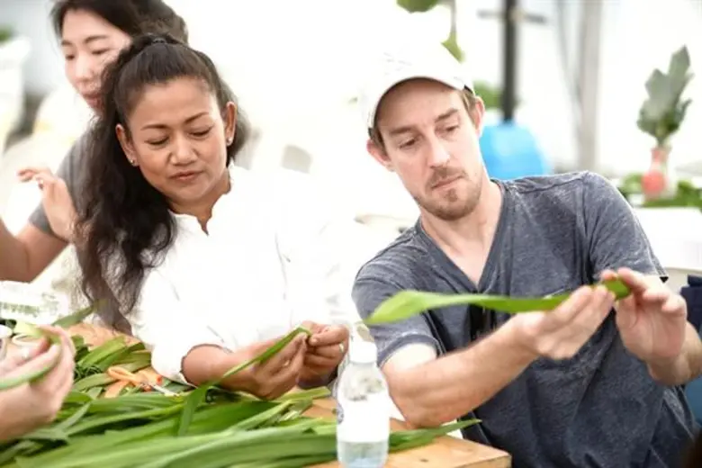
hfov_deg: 19.5
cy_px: 234
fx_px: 2047
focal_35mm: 105
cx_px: 351
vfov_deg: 13.0
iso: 400
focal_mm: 105
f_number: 2.8
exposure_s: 1/640
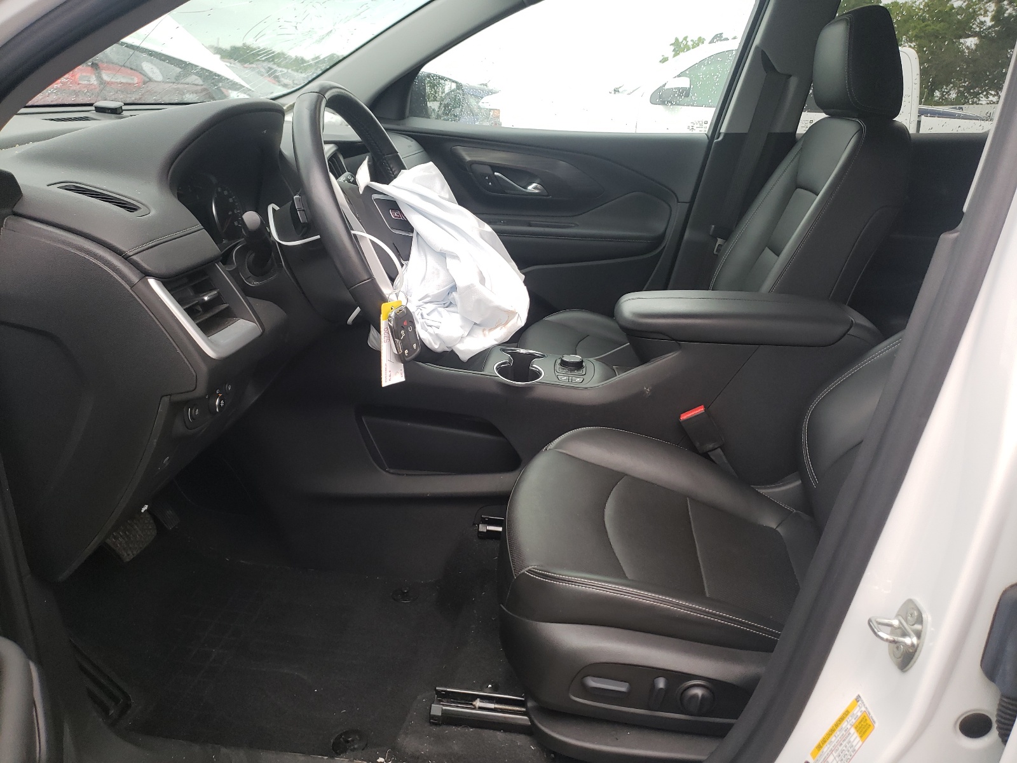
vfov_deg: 53.1
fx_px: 764
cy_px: 382
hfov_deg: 67.3
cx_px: 508
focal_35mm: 26
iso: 62
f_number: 1.5
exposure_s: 1/60.2
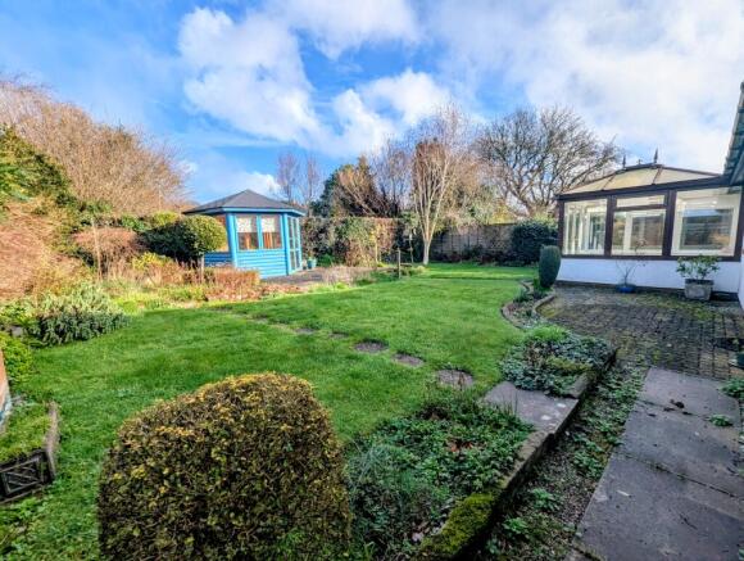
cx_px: 372
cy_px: 280
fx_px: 280
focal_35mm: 13
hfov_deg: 106.1
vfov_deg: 90.1
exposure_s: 1/1272
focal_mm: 1.95
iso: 48
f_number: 2.2
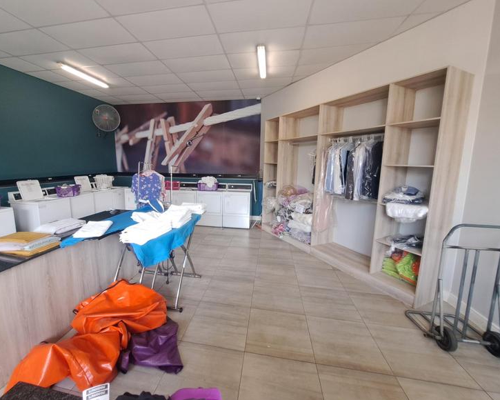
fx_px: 207
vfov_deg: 88.0
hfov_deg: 100.4
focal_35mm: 14
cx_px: 228
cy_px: 196
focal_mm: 1.74
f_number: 2.2
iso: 160
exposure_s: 1/50
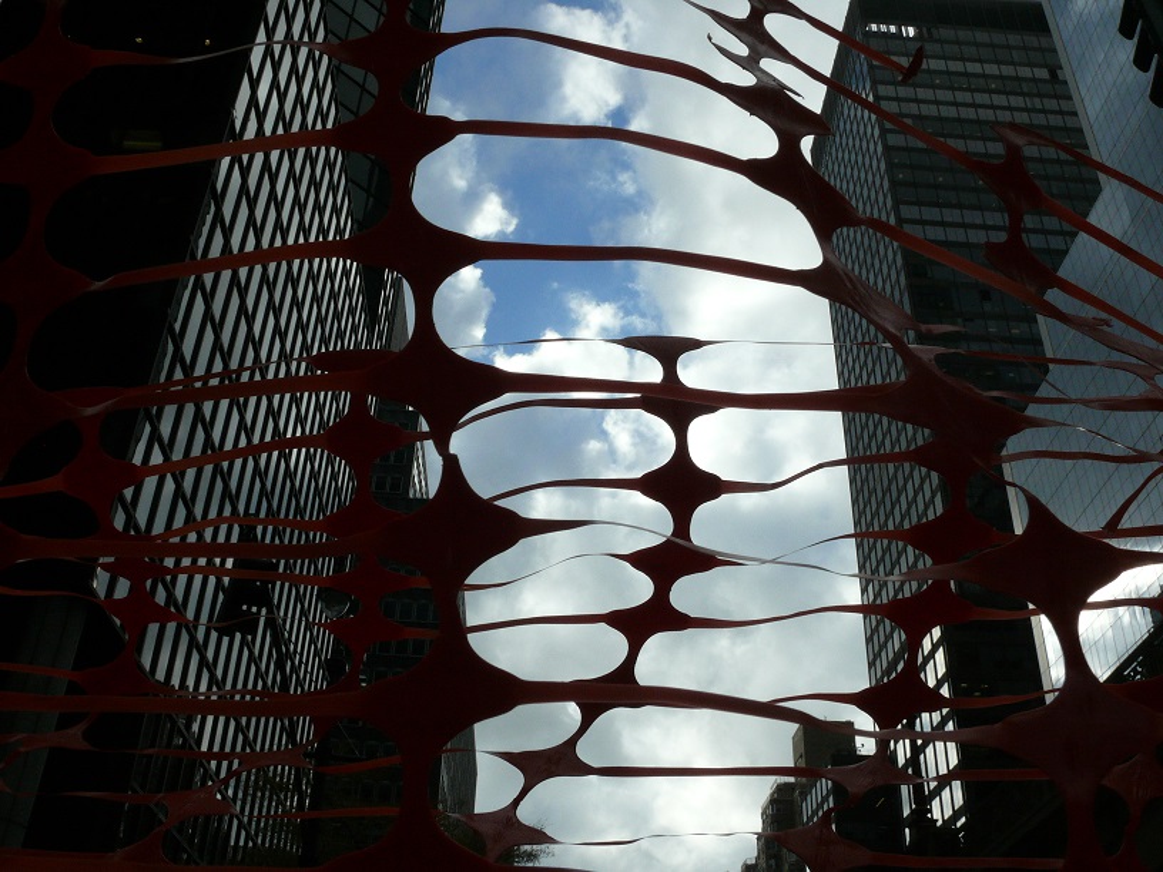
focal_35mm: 35
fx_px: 1176
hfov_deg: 52.6
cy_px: 436
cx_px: 582
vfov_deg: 40.7
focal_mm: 7.4
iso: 200
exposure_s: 1/500
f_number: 11
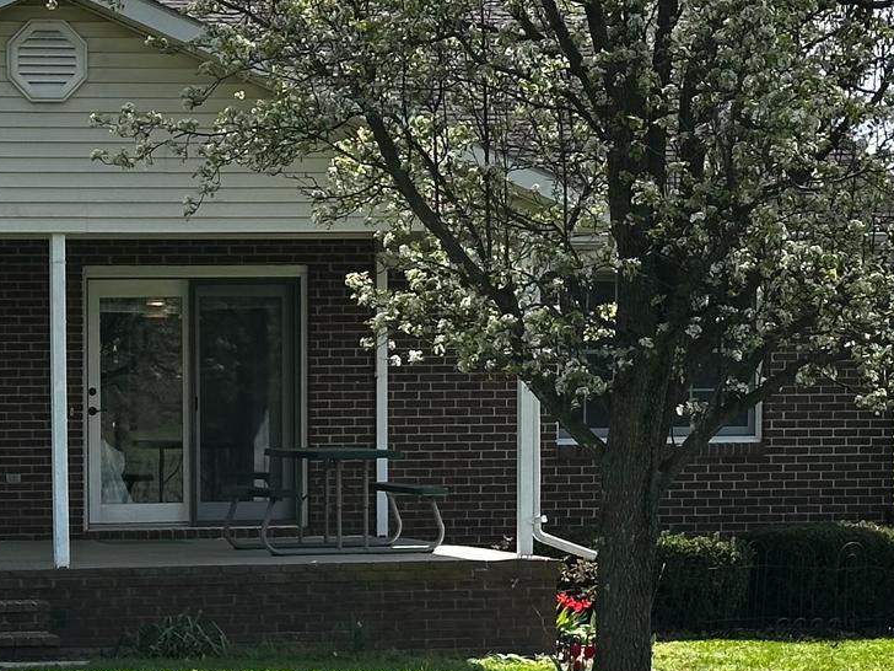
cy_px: 511
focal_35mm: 135
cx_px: -18
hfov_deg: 14.4
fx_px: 3487
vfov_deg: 11.0
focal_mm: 6.86
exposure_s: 1/1414
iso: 64
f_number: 1.78
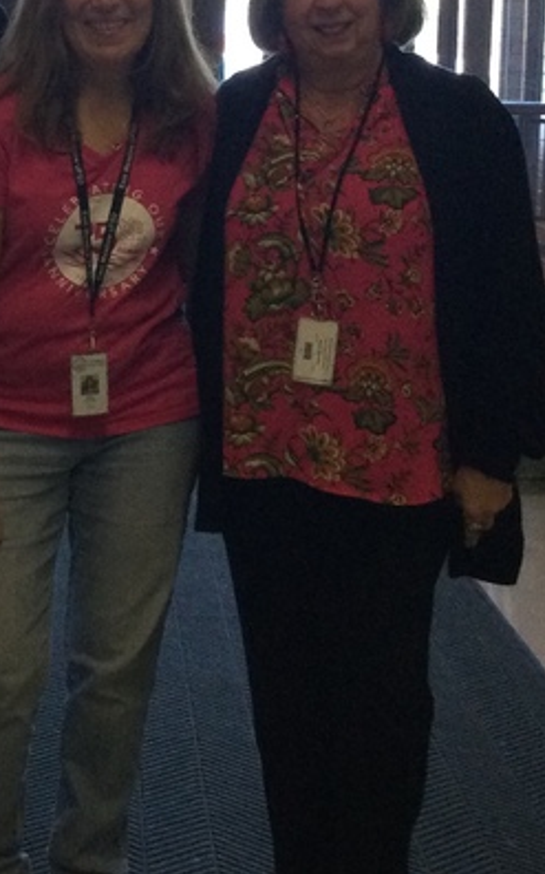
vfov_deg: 24.2
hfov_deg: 14.8
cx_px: -117
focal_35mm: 85
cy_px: 276
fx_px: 2023
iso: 100
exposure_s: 1/30
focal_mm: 3.3
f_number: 2.4
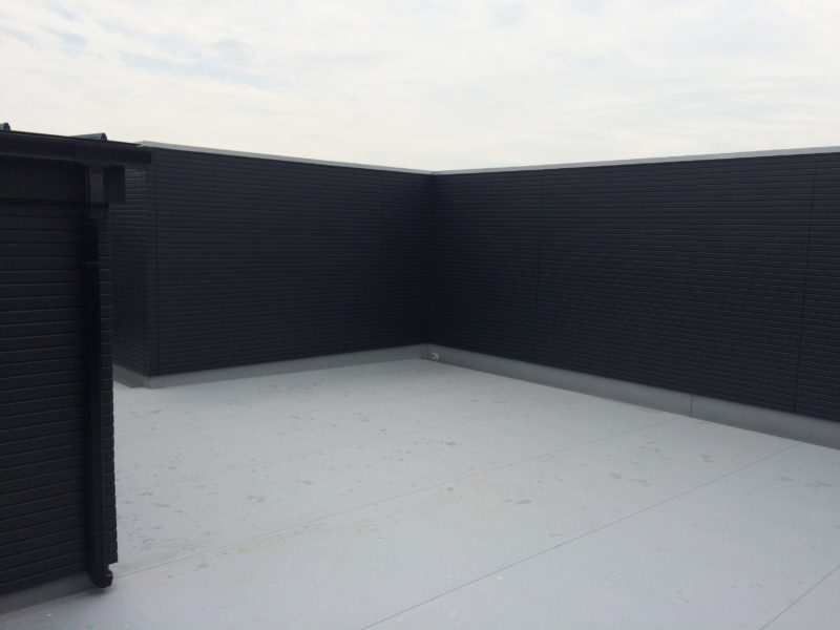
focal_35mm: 29
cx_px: 420
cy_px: 315
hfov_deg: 61.7
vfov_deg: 48.2
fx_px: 704
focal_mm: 4.15
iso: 32
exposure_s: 1/3425
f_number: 2.2
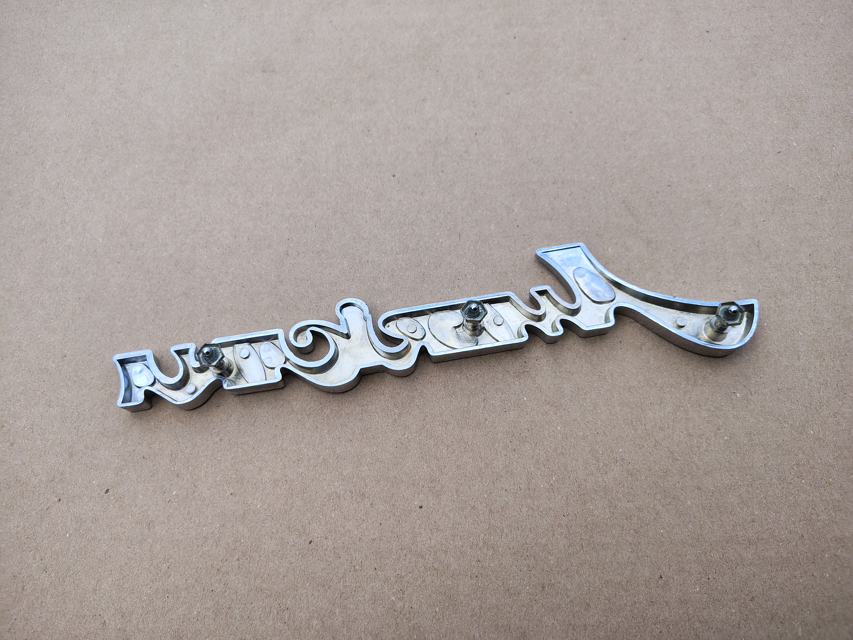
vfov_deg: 56.8
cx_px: 426
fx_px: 591
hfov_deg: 71.6
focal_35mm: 24
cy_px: 320
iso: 100
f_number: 1.8
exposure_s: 1/689
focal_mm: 5.56
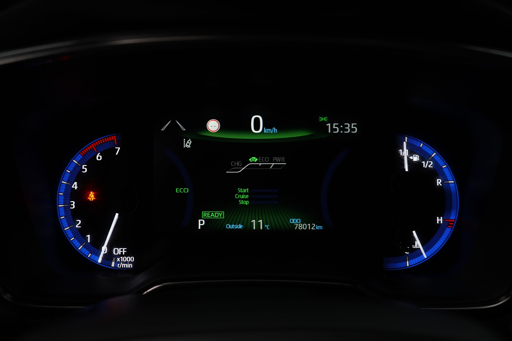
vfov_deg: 36.9
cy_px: 170
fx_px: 512
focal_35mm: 36
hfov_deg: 53.1
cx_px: 256
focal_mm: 36
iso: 800
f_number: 5.6
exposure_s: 1/13
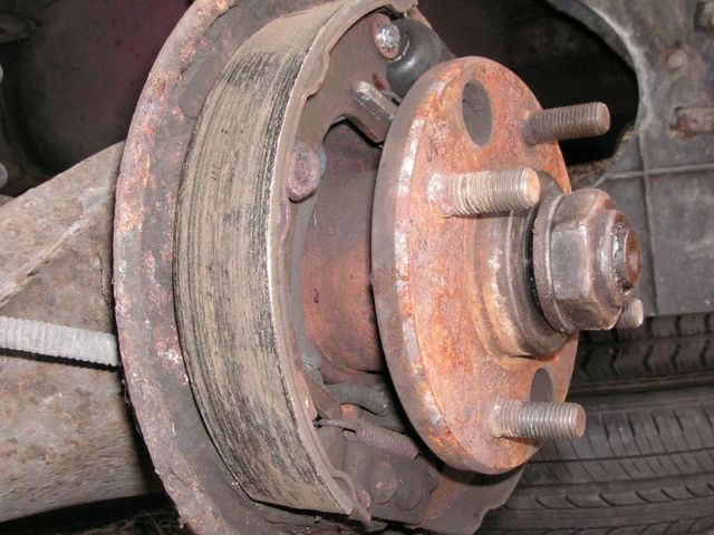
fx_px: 784
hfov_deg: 49.0
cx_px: 357
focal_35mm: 38
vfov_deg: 37.7
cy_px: 268
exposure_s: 1/45
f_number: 6.6
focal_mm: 6.3
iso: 160
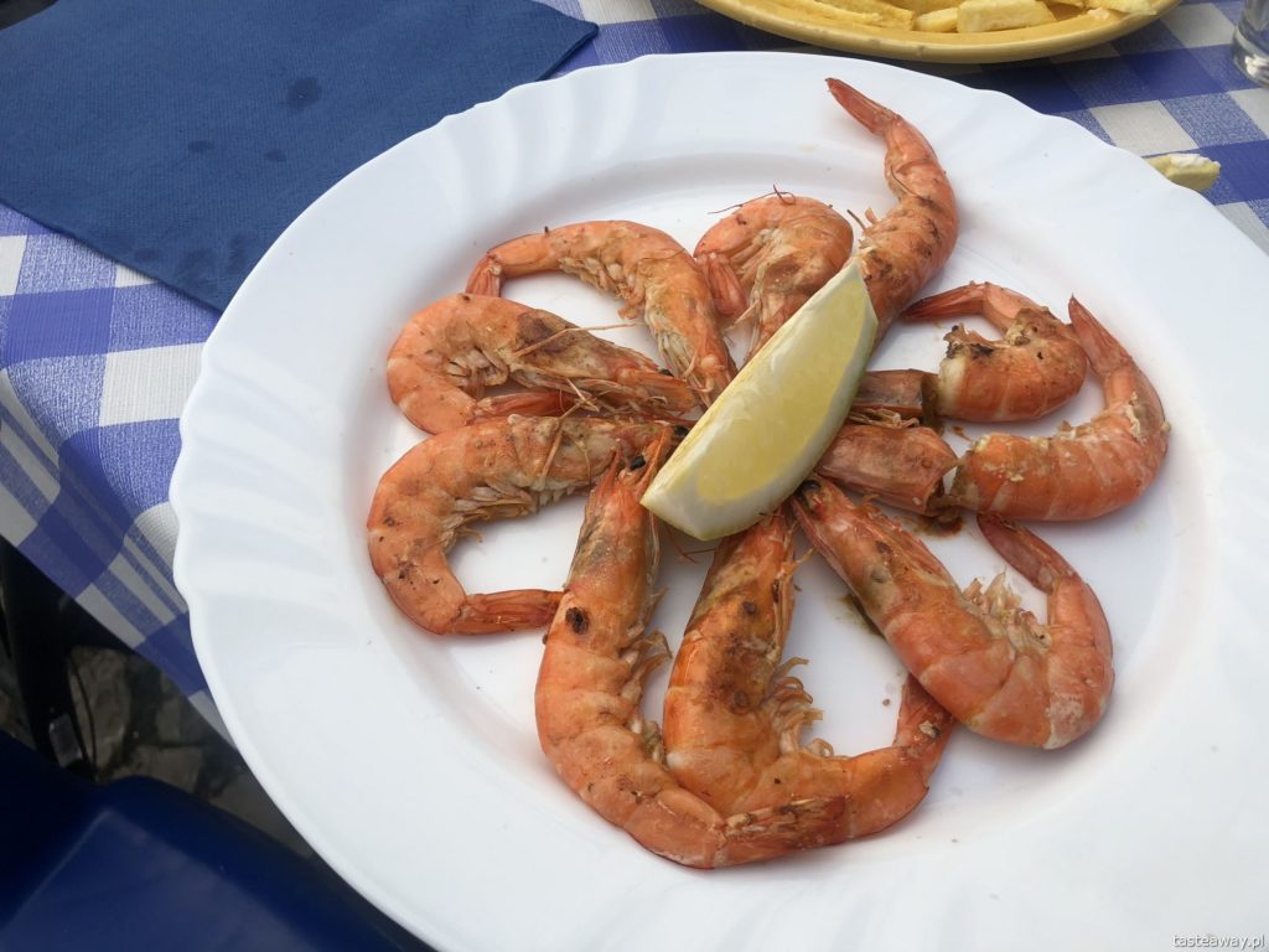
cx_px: 634
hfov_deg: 63.4
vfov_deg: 49.7
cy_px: 476
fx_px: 1026
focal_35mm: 28
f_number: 1.8
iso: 20
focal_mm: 3.99
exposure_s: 1/1043
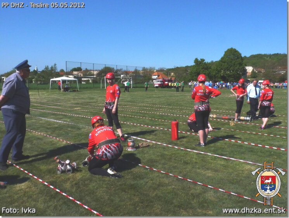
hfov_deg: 65.3
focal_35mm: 27
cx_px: 144
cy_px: 109
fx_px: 226
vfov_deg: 51.4
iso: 80
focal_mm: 4.8
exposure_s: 1/1000
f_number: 6.3
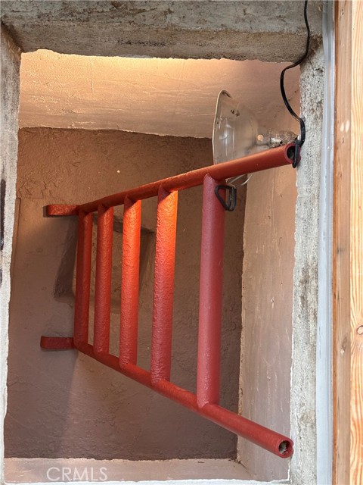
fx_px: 727
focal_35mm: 52
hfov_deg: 28.0
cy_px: 242
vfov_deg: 36.8
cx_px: 182
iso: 125
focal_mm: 5.96
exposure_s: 1/60
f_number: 1.6
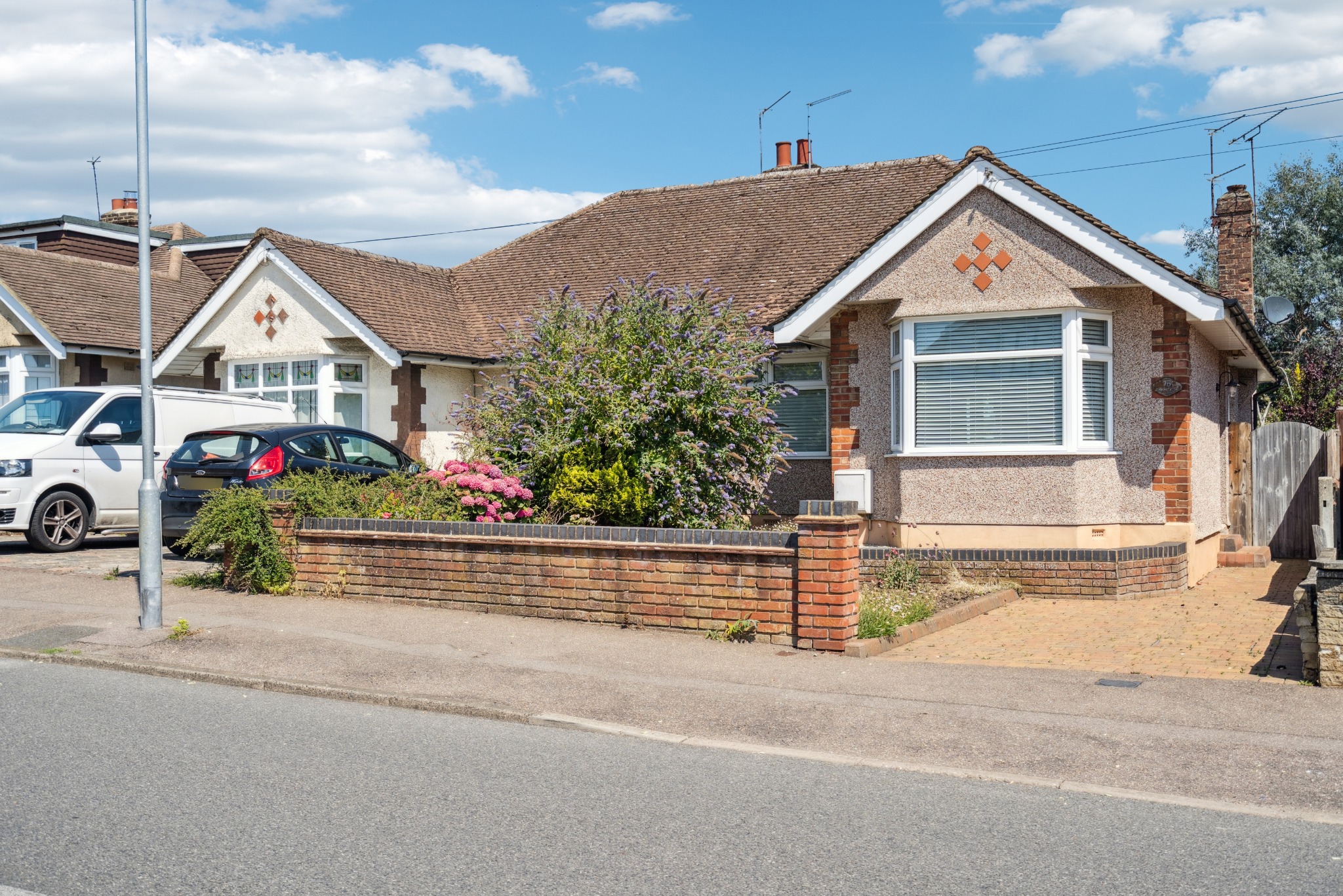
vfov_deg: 37.9
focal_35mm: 35
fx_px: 1306
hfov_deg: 54.4
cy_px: 448
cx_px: 672
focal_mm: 35
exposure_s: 1/1600
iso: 640
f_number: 5.6
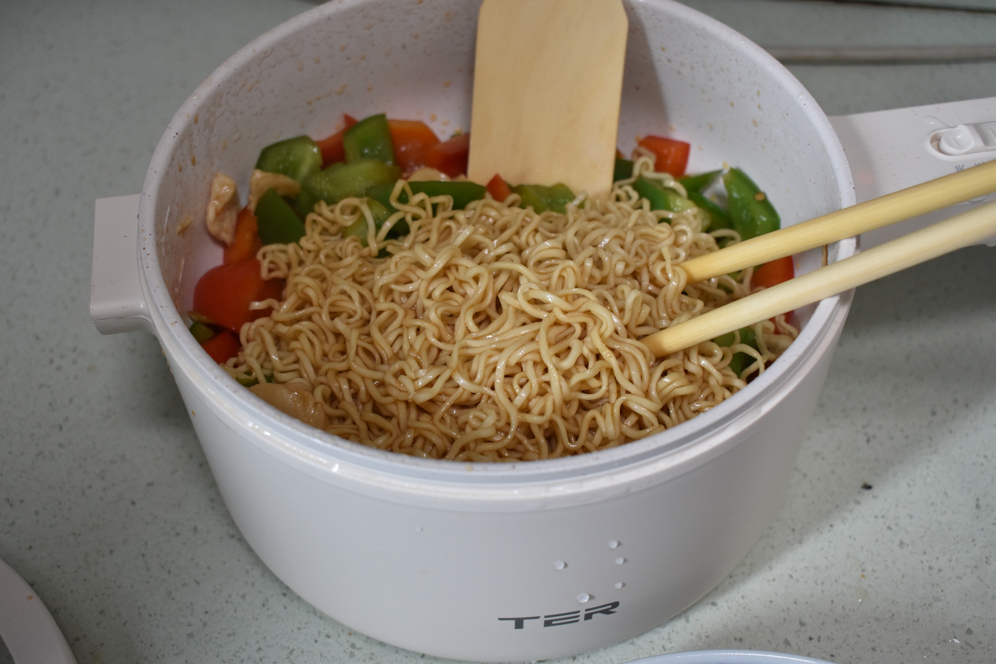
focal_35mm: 48
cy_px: 332
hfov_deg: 41.1
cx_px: 498
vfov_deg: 28.1
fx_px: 1328
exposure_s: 1/50
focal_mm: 32
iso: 1000
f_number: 5
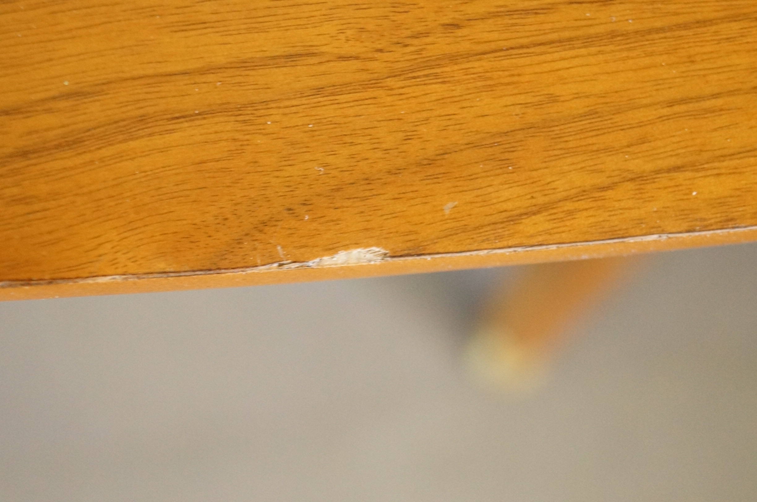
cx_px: 378
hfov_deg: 24.7
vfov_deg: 16.5
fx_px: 1732
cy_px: 251
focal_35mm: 82
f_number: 5.6
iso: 3200
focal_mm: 55
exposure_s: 1/20
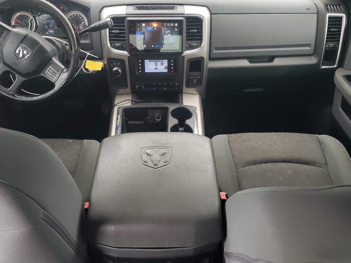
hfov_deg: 56.8
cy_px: 123
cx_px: 168
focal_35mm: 32
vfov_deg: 44.1
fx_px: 324
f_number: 1.5
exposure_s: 1/120
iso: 91
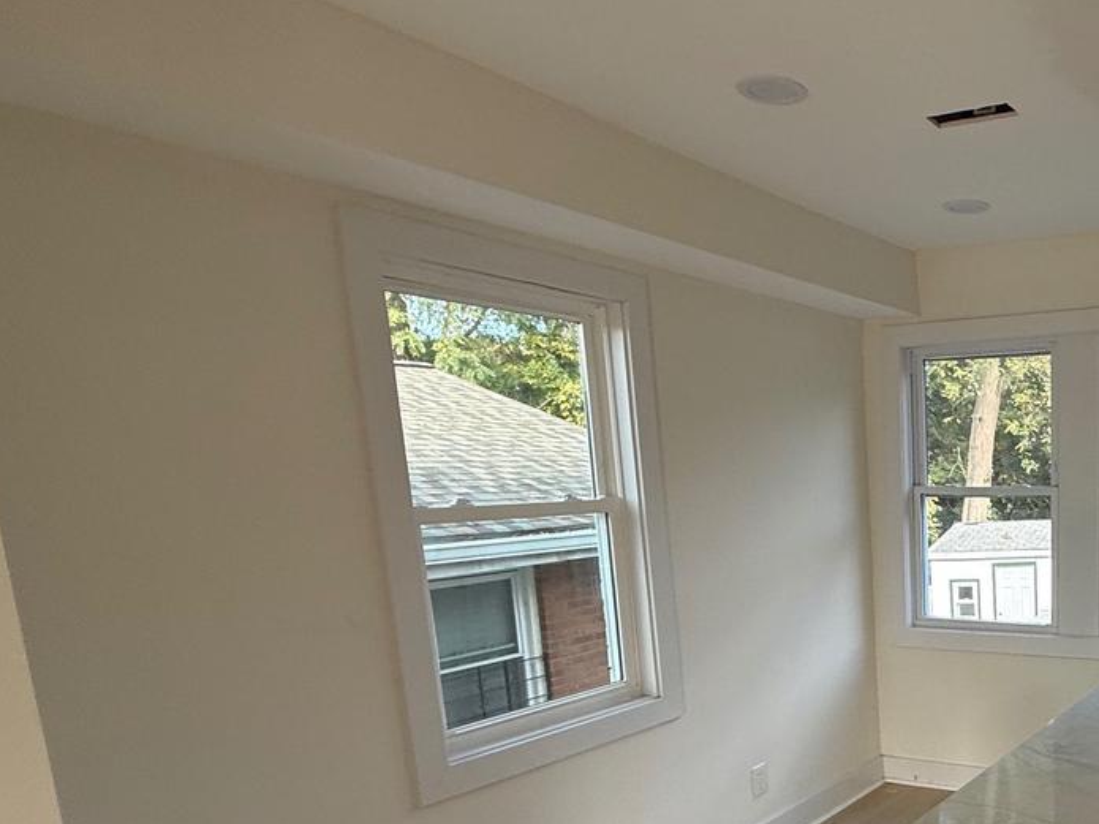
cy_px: 622
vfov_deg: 46.4
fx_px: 921
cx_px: 1023
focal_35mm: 29
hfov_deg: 52.7
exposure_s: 1/121
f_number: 2.2
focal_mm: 2.22
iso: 64
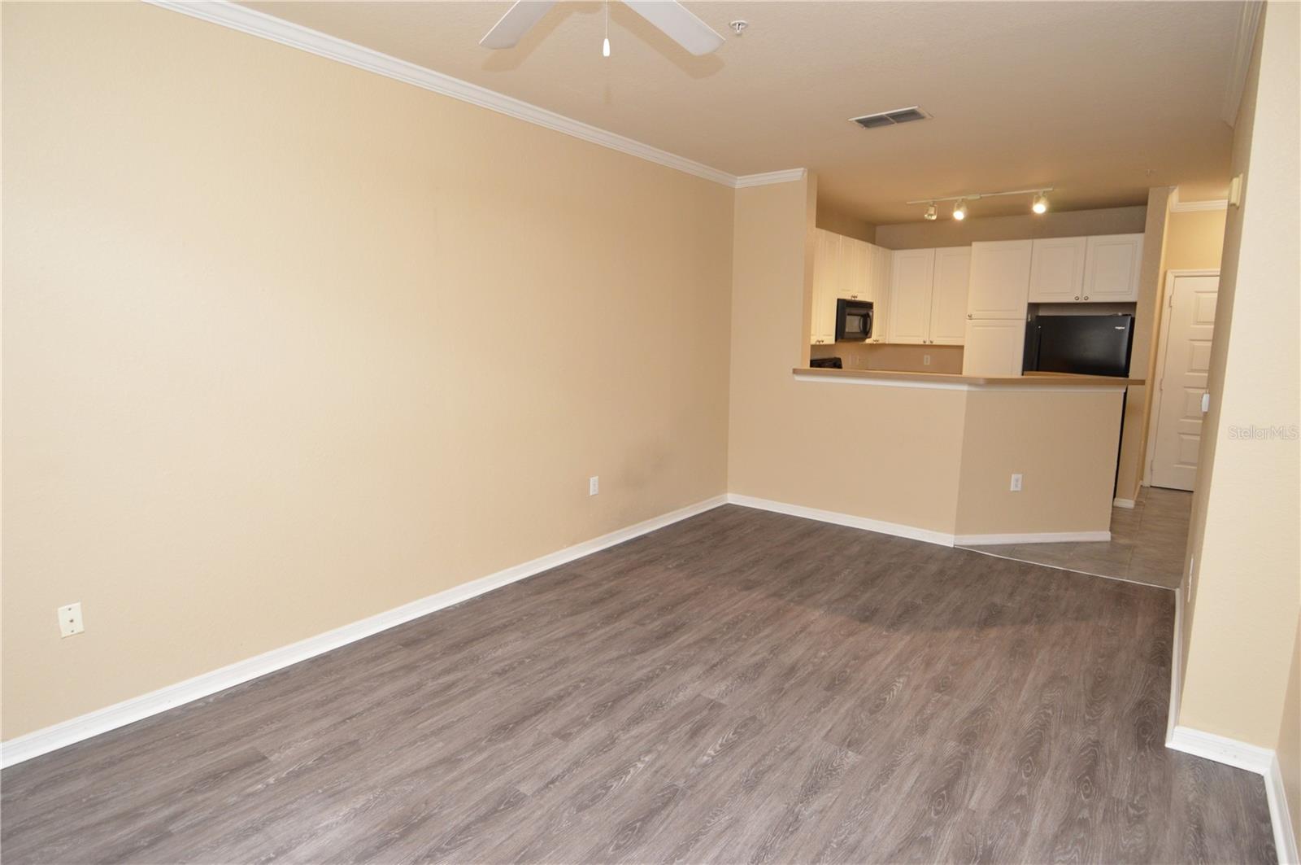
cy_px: 432
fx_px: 650
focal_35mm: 18
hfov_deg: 90.1
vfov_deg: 67.3
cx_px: 650
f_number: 4
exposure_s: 1/60
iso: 720
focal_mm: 12
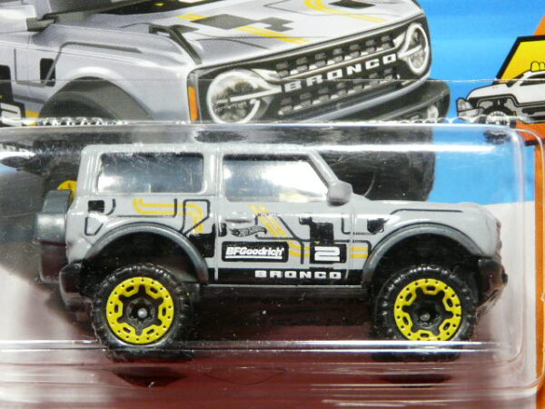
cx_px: 272
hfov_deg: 12.3
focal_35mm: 161
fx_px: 2535
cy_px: 204
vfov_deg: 9.2
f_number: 3.6
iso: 200
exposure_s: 1/50
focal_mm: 16.6
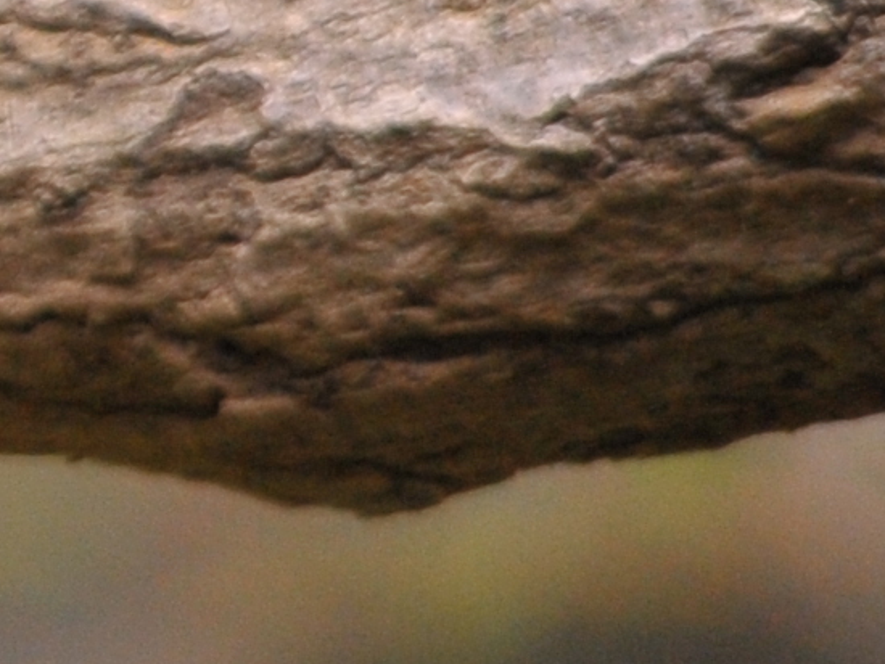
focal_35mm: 2007
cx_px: -2394
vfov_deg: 0.7
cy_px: -846
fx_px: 51334
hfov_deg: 1.0
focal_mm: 270
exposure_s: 1/1250
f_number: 6.3
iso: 1600
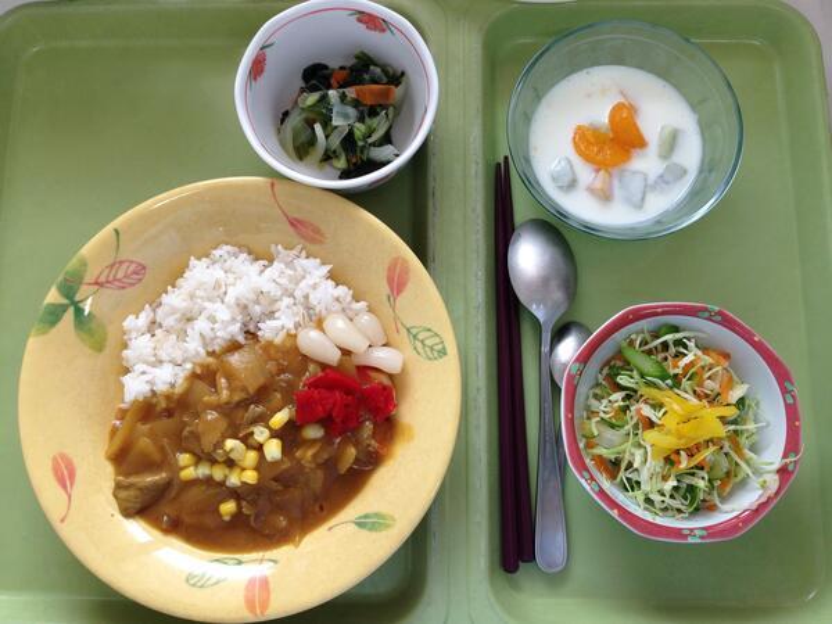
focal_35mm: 33
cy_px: 312
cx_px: 416
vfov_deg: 42.9
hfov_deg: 55.4
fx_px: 793
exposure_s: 1/40
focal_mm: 4.13
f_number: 2.4
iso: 50
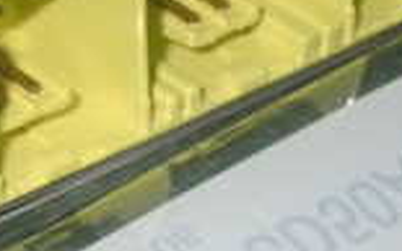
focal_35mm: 275
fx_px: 3014
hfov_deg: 7.6
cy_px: -96
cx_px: -112
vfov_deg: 4.8
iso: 640
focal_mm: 11.88
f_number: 11
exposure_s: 1/60
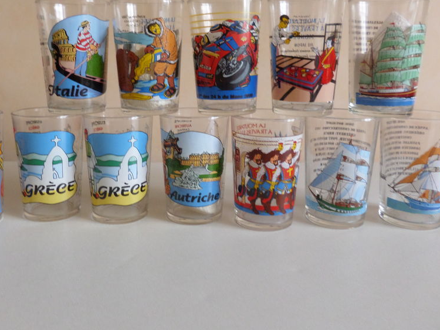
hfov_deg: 56.6
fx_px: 407
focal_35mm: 32
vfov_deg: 43.7
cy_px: 114
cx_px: 187
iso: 200
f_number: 3.1
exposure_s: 1/20
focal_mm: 4.3
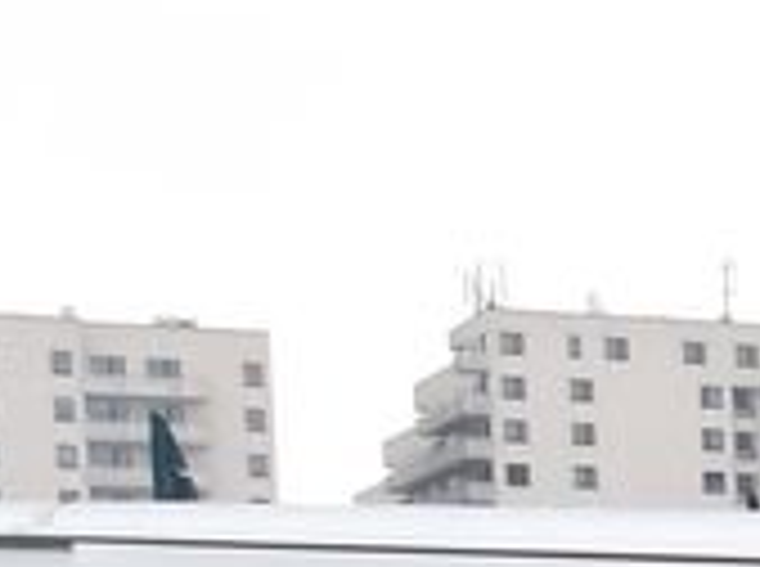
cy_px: 1238
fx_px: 3593
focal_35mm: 164
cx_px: 1781
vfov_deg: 8.4
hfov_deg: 10.5
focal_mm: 4.9
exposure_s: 1/54
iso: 100
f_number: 3
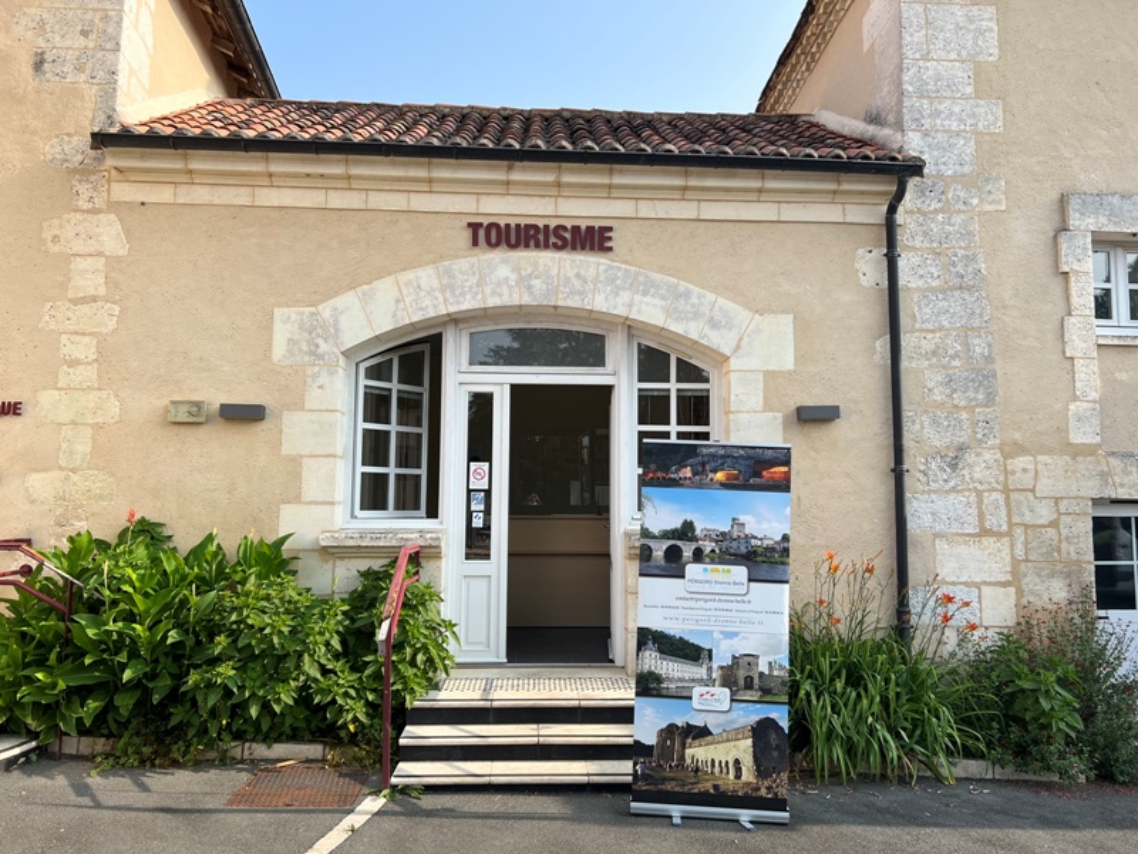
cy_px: 427
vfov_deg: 53.1
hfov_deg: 67.3
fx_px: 855
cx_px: 569
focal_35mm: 26
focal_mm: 5.7
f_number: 1.5
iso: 50
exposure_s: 1/1724
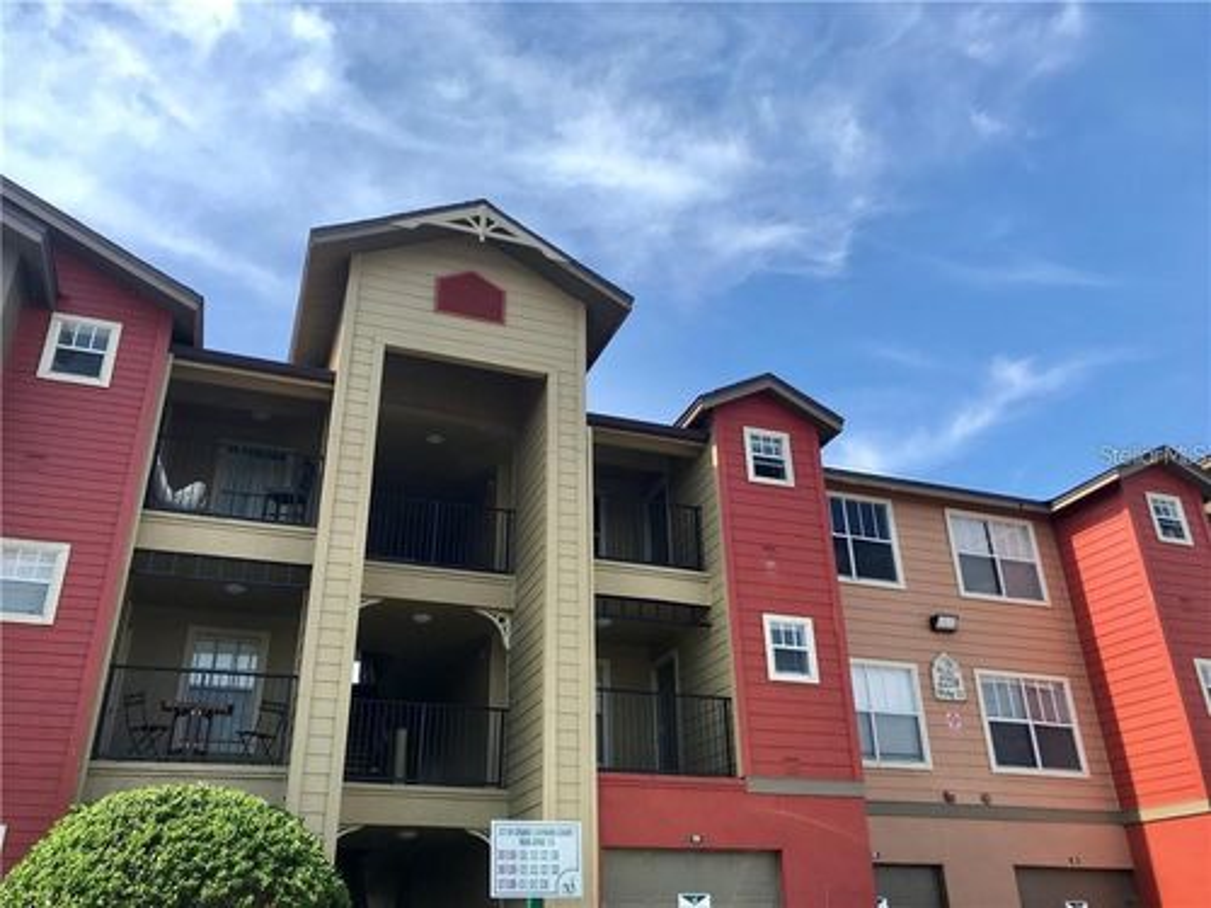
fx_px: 980
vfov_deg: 49.7
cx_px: 606
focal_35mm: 28
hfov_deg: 63.4
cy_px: 454
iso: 20
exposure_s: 1/1312
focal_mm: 3.99
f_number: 1.8
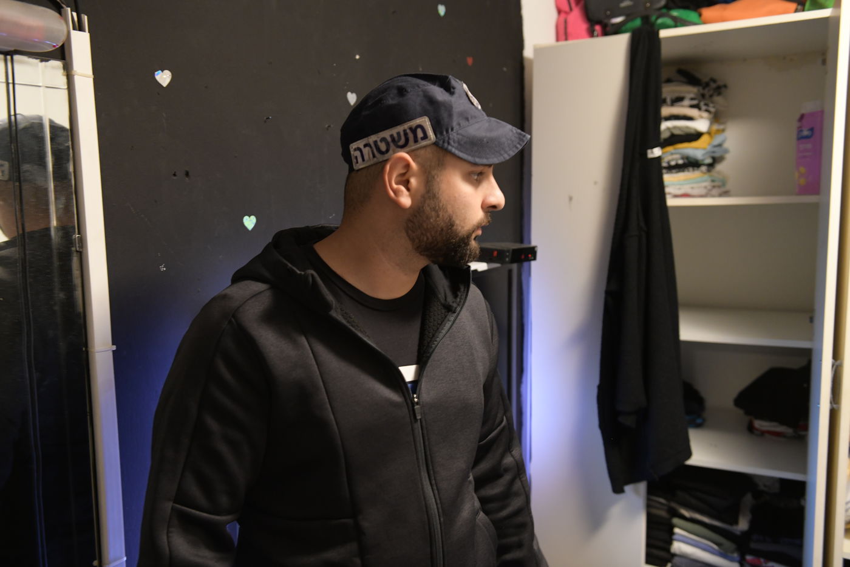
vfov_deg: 37.8
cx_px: 425
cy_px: 284
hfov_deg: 54.4
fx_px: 826
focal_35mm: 35
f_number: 3.5
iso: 2000
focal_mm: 35
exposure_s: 1/20
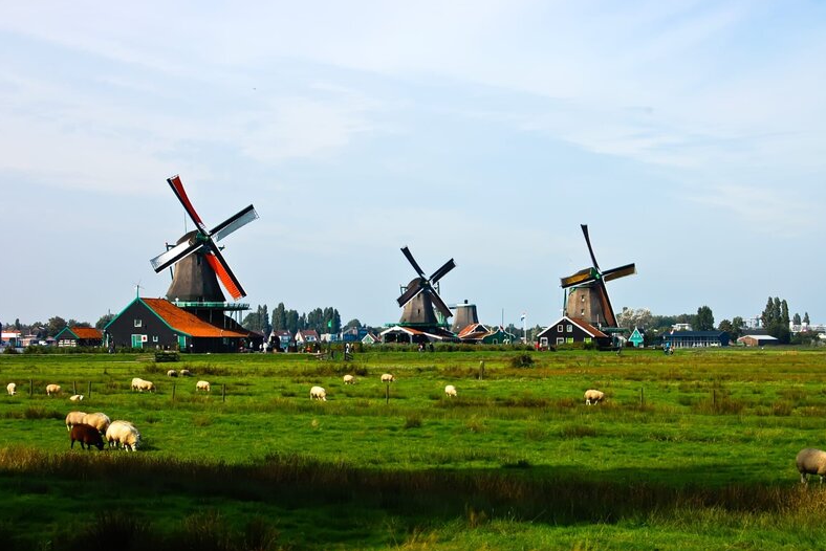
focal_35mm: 73
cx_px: 415
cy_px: 274
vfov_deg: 18.7
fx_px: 1675
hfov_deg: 27.7
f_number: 9
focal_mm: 48
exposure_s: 1/320
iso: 200
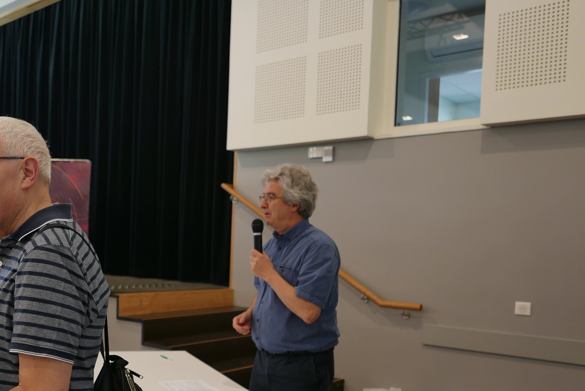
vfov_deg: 35.5
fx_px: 602
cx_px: 140
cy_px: 271
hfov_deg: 49.6
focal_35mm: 37
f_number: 1.7
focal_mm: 10.9
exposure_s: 1/80
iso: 200
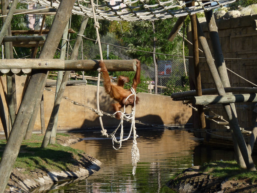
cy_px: 96
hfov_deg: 12.7
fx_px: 1151
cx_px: 128
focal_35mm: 155
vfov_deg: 9.6
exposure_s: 1/320
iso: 80
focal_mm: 27.5
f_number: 5.6
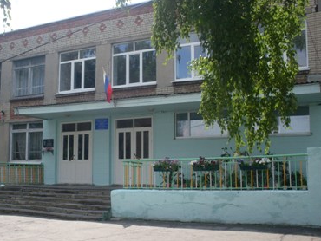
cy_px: 140
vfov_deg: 31.5
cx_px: 130
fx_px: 427
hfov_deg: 41.0
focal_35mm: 46
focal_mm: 6.3
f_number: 8.4
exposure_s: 1/180
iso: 80
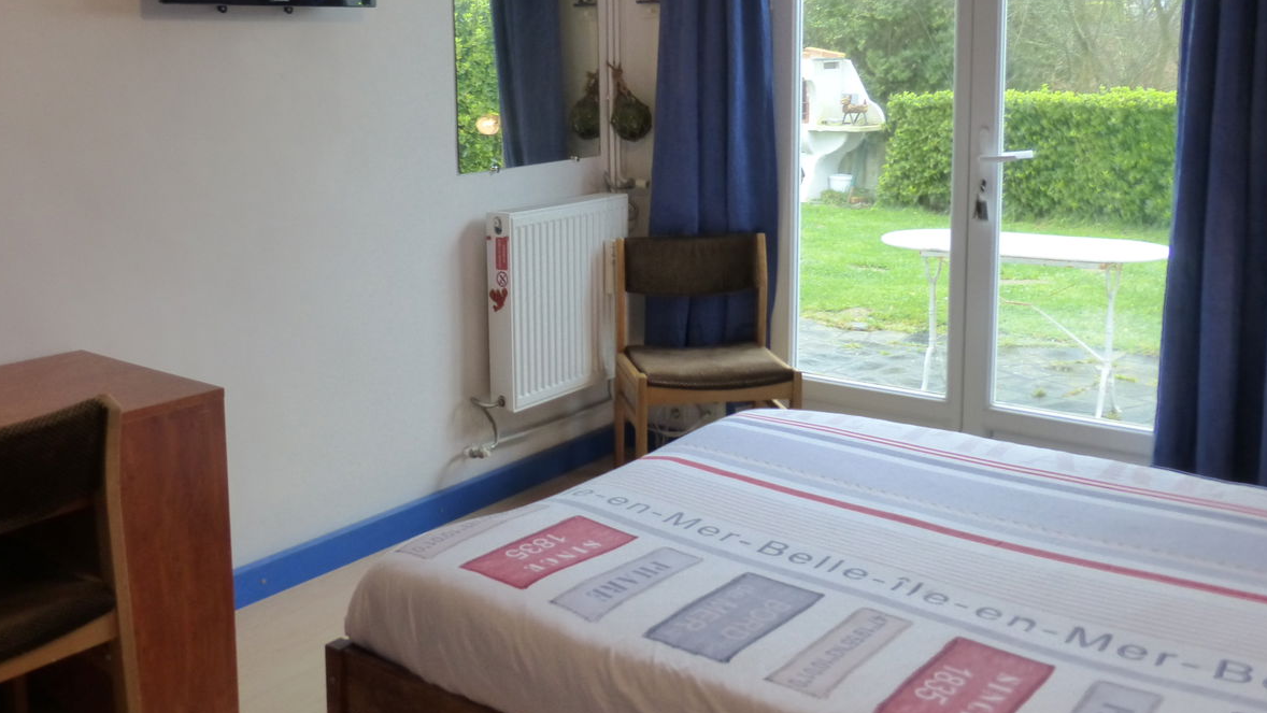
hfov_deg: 53.6
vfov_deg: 31.6
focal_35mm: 37
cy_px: 211
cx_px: 507
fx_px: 1243
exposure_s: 1/50
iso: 400
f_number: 3.3
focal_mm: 4.3
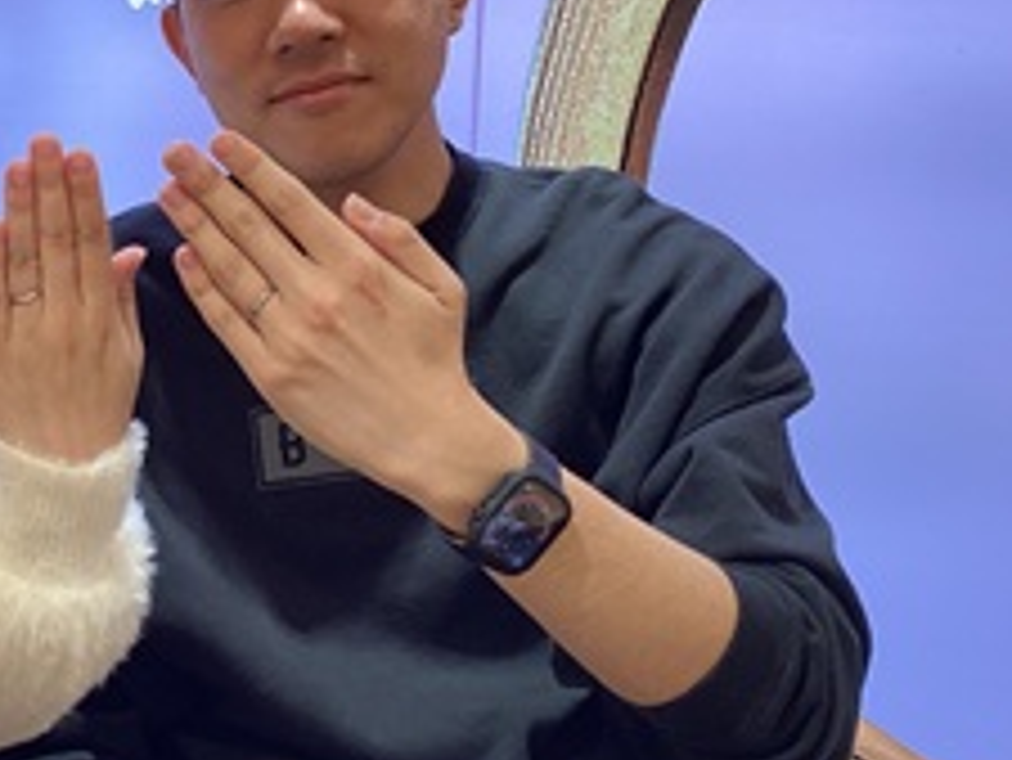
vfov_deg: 23.7
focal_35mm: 62
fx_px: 1814
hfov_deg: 29.6
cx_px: 67
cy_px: 380
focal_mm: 3.3
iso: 50
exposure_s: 1/60
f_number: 2.4
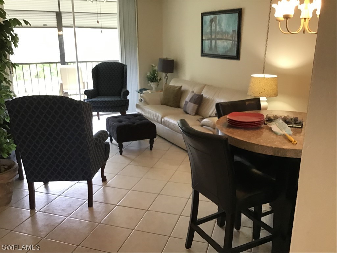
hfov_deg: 58.4
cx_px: 168
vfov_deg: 45.4
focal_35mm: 31
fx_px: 302
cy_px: 126
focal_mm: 3.3
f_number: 2.4
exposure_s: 1/30
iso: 100
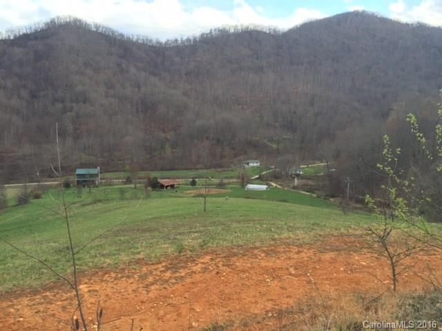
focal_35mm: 29
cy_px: 166
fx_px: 370
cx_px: 221
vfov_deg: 48.2
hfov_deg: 61.7
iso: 40
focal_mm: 4.15
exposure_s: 1/120
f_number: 2.2
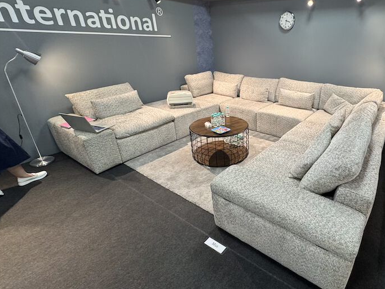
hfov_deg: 81.9
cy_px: 143
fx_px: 211
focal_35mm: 19
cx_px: 256
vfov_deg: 68.7
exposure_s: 1/99
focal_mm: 2.22
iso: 250
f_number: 2.2
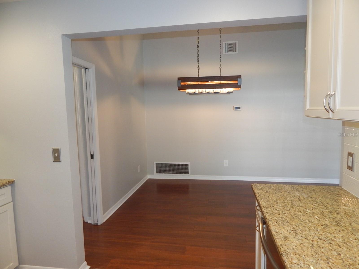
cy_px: 134
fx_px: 228
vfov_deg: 61.1
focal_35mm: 22
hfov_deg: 76.4
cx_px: 180
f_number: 3
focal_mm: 4
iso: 200
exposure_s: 1/30
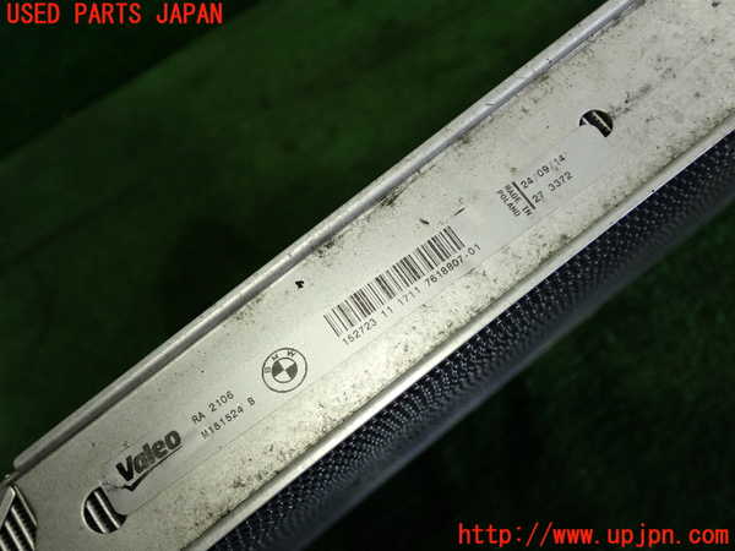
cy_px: 276
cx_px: 368
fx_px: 807
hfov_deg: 49.0
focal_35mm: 38
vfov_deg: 37.7
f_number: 2.7
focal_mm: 6.83
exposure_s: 1/125
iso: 400
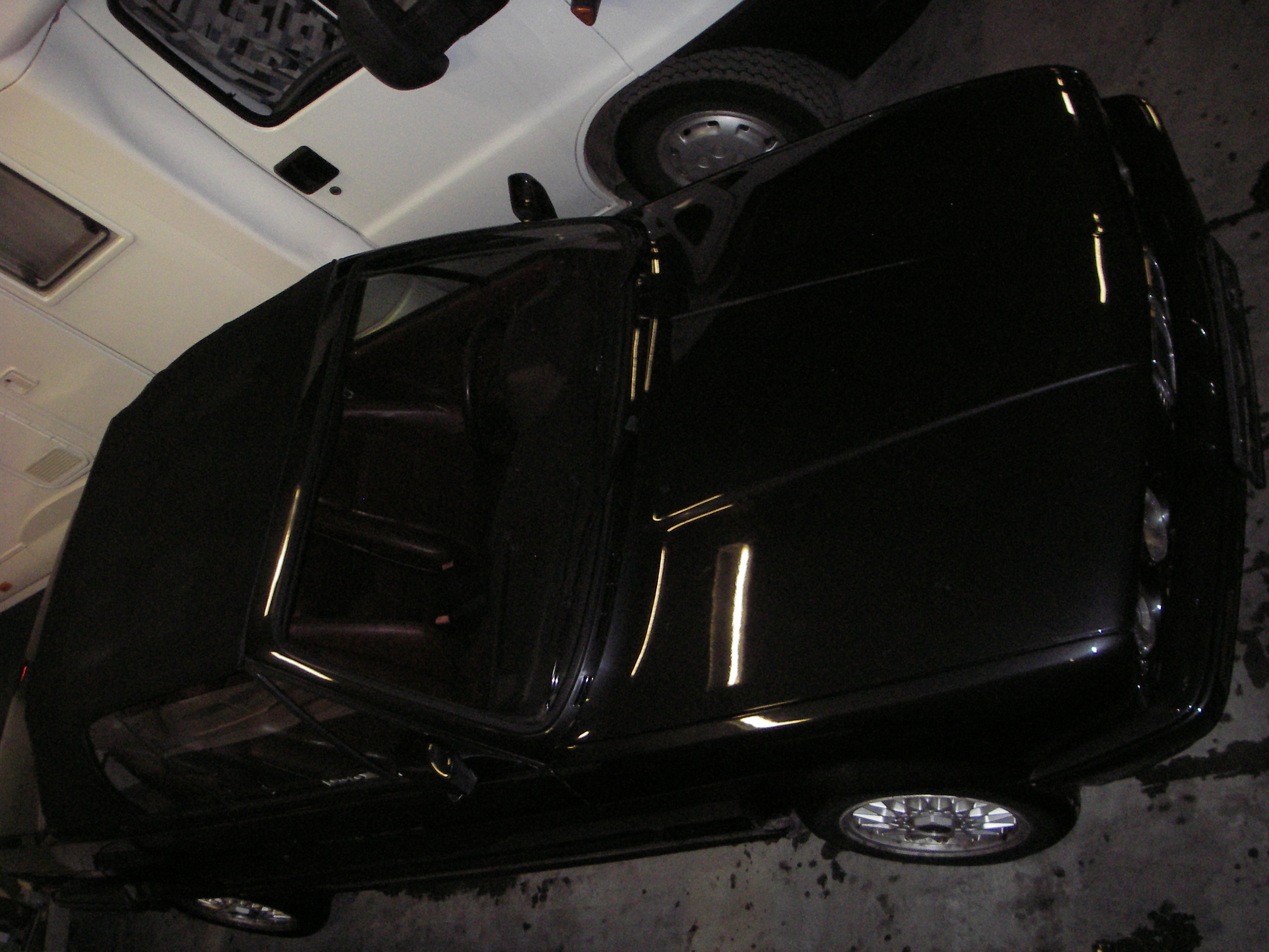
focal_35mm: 38
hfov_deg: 49.0
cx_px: 634
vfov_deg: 37.7
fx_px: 1393
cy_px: 476
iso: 200
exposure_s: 1/30
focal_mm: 6.3
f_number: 3.3
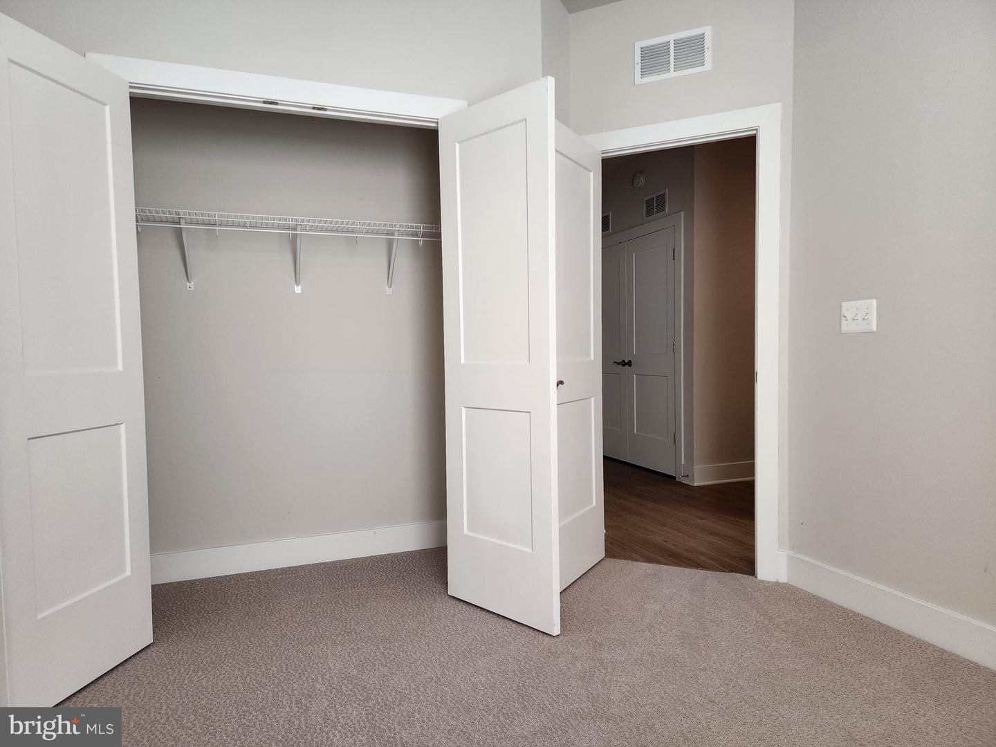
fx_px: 662
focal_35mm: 23
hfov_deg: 73.9
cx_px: 498
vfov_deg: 58.9
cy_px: 374
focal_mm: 6.4
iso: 200
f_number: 1.8
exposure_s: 1/180
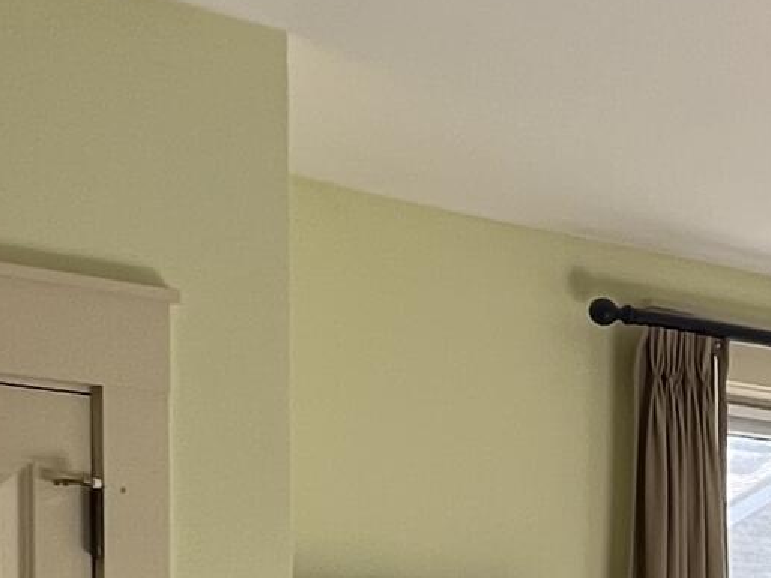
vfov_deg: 18.0
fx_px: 1693
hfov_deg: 20.8
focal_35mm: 76
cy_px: 779
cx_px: 1229
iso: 50
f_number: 1.8
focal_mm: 1.57
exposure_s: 1/120
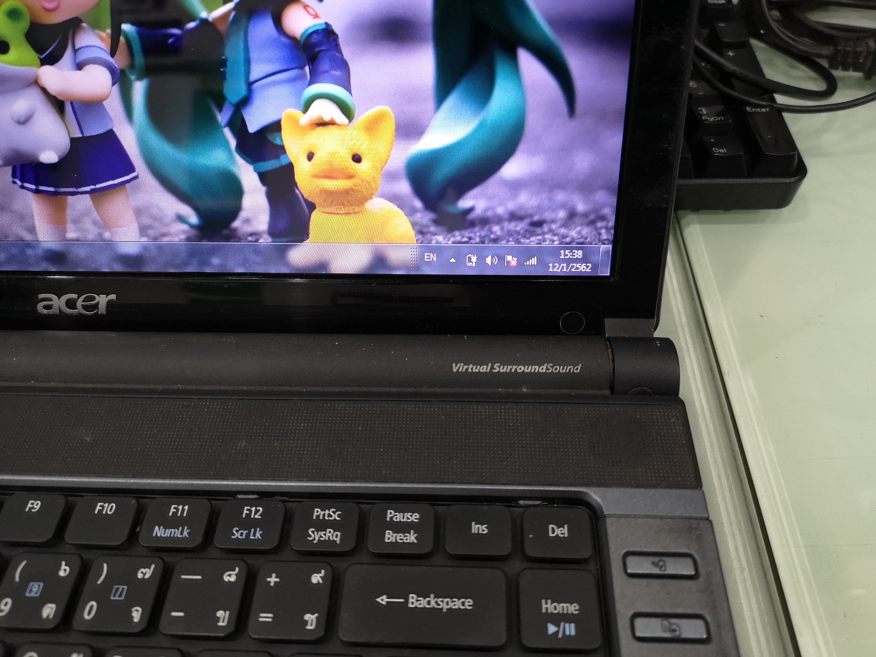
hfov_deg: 65.3
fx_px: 683
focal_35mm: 27
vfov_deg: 51.4
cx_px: 438
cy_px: 328
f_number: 1.8
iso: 400
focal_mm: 3.95
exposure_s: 1/100
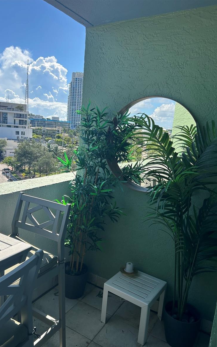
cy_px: 176
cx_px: 87
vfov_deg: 66.5
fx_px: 265
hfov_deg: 44.3
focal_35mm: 28
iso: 50
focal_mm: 5.7
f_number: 1.5
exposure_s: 1/2571
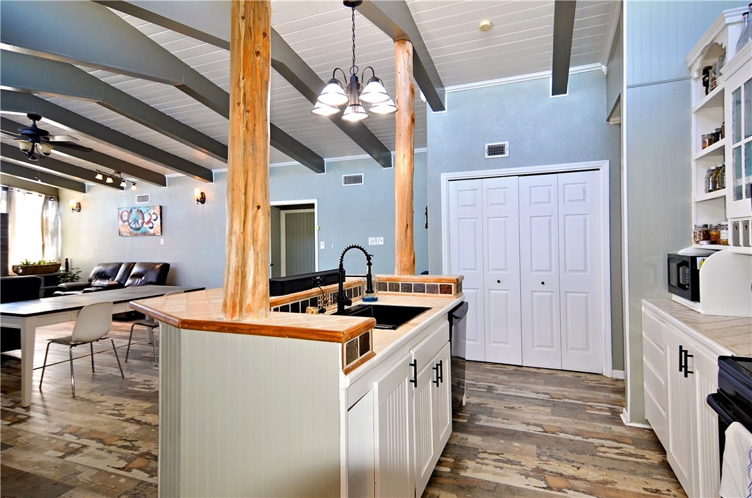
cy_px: 249
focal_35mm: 18
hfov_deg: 90.1
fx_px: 375
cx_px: 376
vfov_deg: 67.1
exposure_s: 1/100
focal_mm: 12
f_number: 4
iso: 320
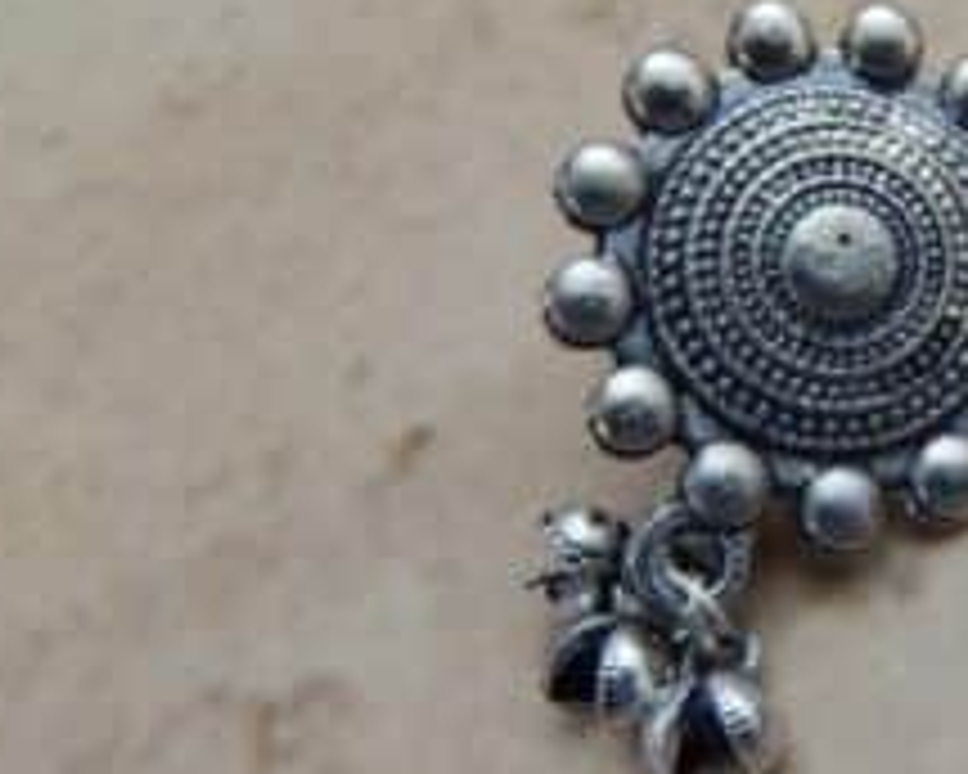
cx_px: 995
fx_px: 1719
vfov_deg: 25.4
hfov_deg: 29.2
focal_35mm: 60
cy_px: 346
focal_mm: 4
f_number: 3
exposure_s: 1/15
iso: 400
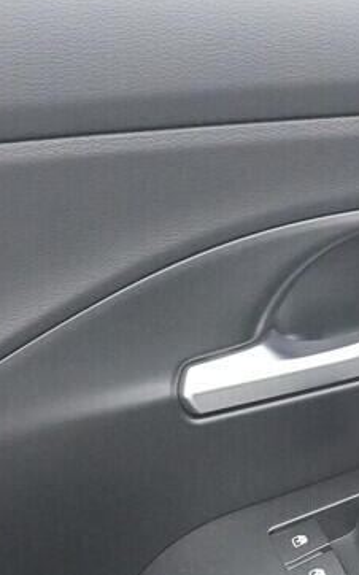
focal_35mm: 146
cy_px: 520
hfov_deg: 9.0
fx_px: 2287
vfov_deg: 14.2
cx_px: 191
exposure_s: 1/160
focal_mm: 24
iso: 4000
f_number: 6.3
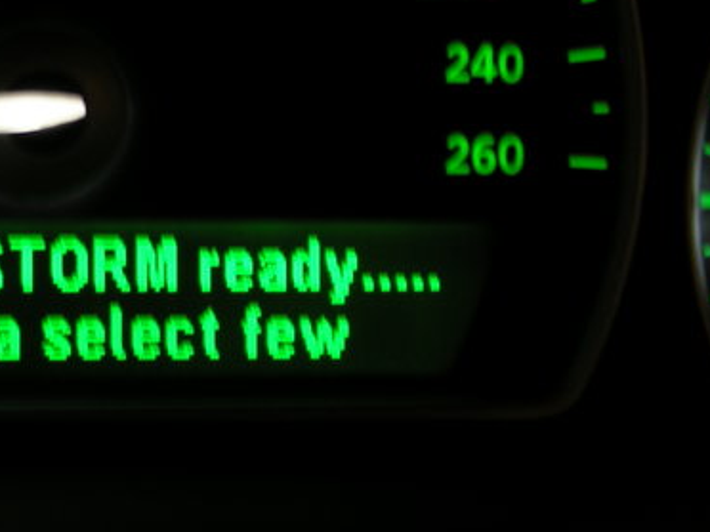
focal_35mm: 99
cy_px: 322
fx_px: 2031
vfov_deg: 14.9
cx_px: -42
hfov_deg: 19.1
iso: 64
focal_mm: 7.5
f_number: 2.7
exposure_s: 1
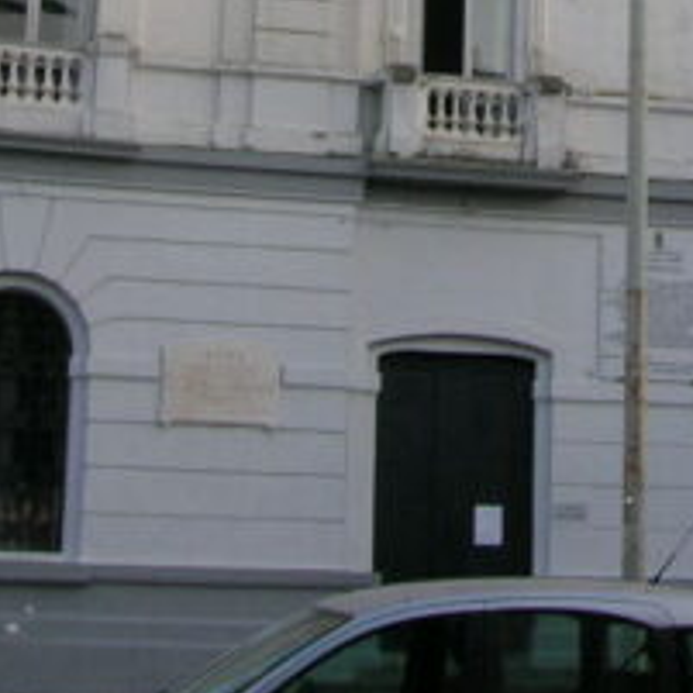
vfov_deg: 15.9
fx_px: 2356
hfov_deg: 16.4
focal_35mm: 104
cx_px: 690
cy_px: -190
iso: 50
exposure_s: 1/42
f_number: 4.9
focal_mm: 5.7
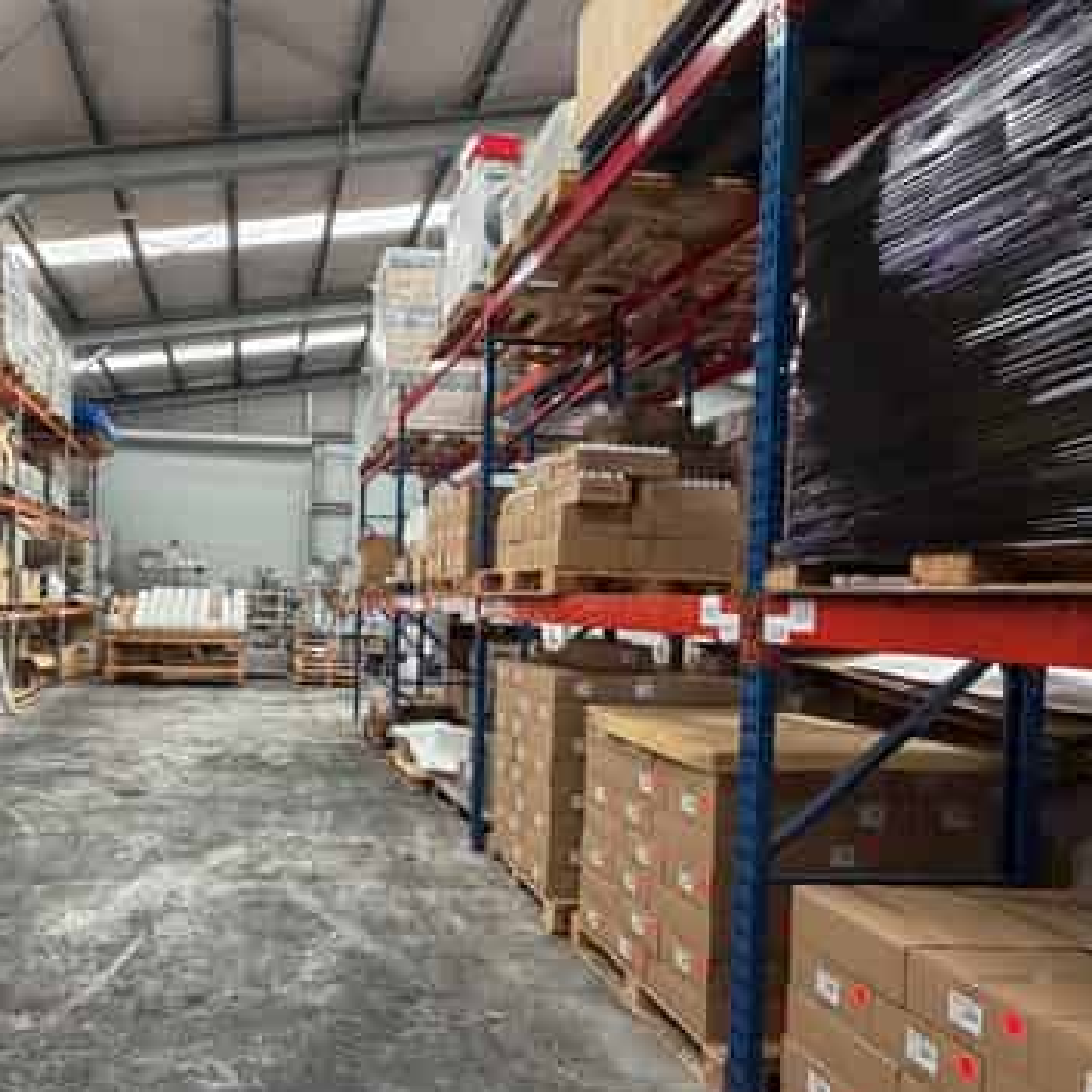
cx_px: 315
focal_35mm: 23
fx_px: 821
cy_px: 609
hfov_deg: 64.4
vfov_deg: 67.0
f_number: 2.2
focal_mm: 2.22
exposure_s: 1/108
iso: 320
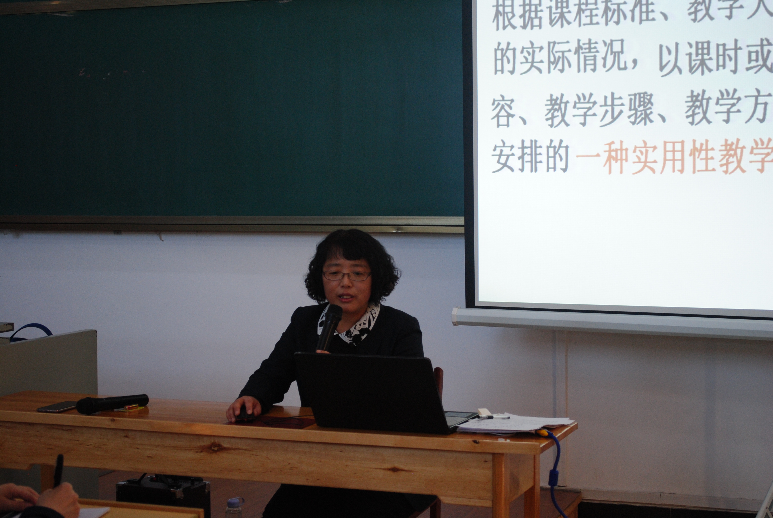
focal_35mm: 63
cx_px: 386
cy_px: 259
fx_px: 1354
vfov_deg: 21.6
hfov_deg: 31.9
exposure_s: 1/40
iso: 400
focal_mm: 42
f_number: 5.3
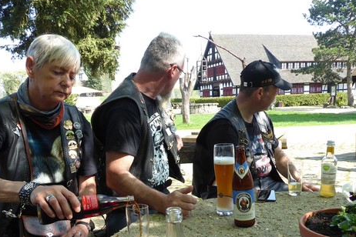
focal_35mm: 36
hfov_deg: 53.1
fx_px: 356
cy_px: 173
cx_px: 165
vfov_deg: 36.2
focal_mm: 4.3
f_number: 3.3
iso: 80
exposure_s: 1/125
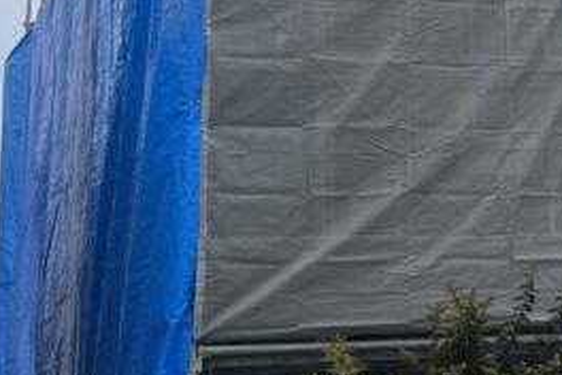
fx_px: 1639
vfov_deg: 12.8
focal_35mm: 105
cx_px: 796
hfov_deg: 17.8
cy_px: -53
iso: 50
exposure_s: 1/1890
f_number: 1.6
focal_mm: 5.1
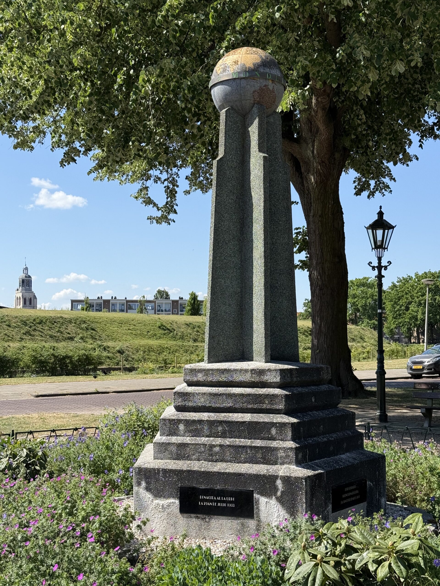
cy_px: 293
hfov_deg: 30.3
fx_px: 813
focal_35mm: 48
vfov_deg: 39.7
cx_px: 220
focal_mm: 6.76
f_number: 1.78
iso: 64
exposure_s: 1/3096
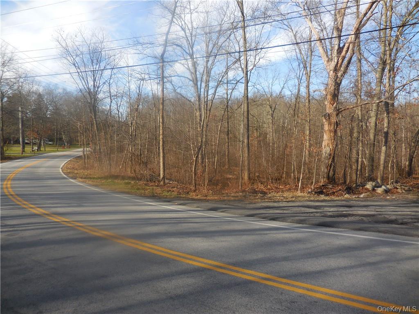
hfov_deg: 69.4
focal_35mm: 25
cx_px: 210
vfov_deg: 54.9
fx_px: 303
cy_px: 157
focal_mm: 4.5
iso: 125
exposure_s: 1/640
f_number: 3.3
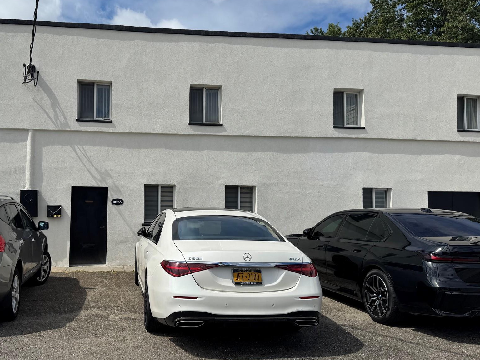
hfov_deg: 55.7
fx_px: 444
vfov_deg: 44.2
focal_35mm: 32
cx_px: 163
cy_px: 186
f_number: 1.78
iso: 80
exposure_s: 1/9009
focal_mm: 6.76
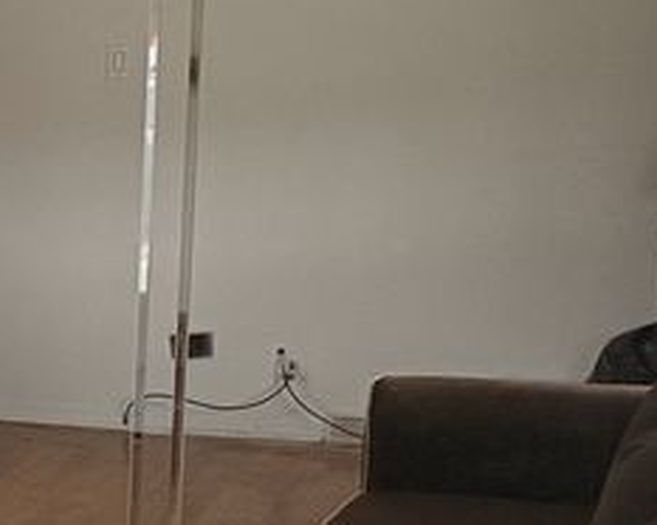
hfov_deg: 10.1
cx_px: -1272
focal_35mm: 145
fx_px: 2817
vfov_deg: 10.6
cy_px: 336
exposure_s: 1/60
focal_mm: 6.76
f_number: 1.78
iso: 320
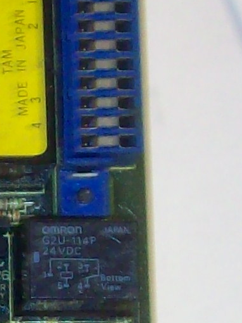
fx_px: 1912
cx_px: -162
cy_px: 316
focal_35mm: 205
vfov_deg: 9.6
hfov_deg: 7.1
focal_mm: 5.7
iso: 160
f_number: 2.8
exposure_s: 1/60
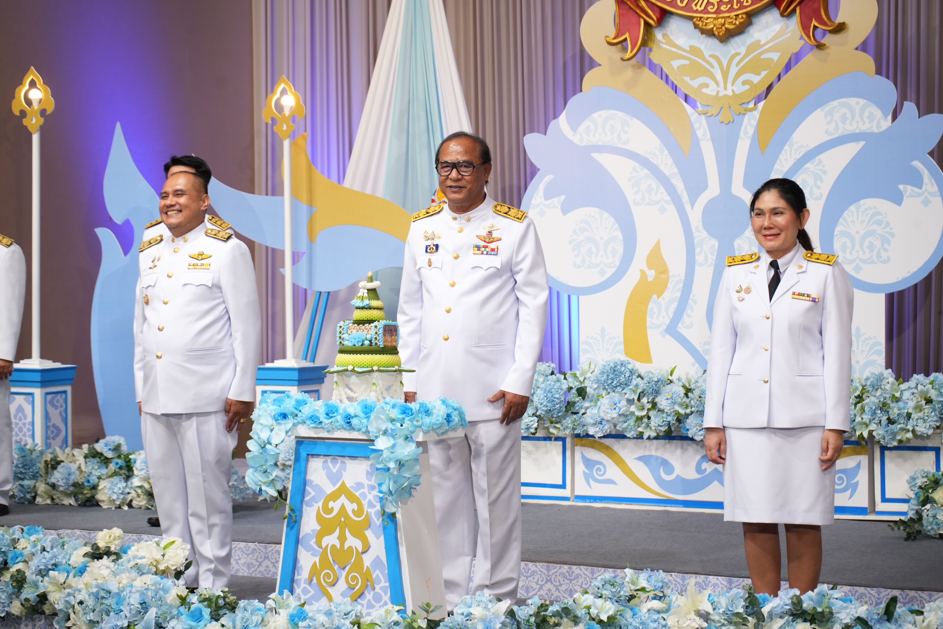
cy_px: 314
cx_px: 472
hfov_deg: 28.8
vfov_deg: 19.5
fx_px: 1833
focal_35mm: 70
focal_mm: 70
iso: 1600
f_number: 5.6
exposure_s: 1/160
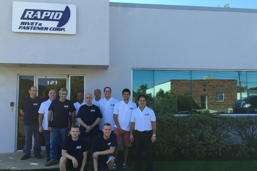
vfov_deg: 42.3
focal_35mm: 31
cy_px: 89
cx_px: 132
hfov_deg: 60.3
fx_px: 221
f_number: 2.2
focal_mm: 4.15
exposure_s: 1/494
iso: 32
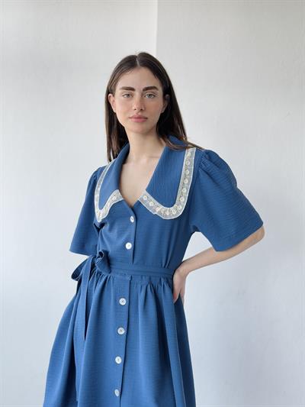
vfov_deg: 39.6
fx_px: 564
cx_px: 152
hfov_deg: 30.3
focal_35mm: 48
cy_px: 204
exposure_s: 1/153
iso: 64
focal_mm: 6.76
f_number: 1.78
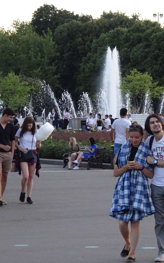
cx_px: 101
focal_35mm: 165
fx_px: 1180
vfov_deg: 12.7
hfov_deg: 7.9
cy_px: 132
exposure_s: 1/125
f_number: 5.6
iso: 800
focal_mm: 19.68
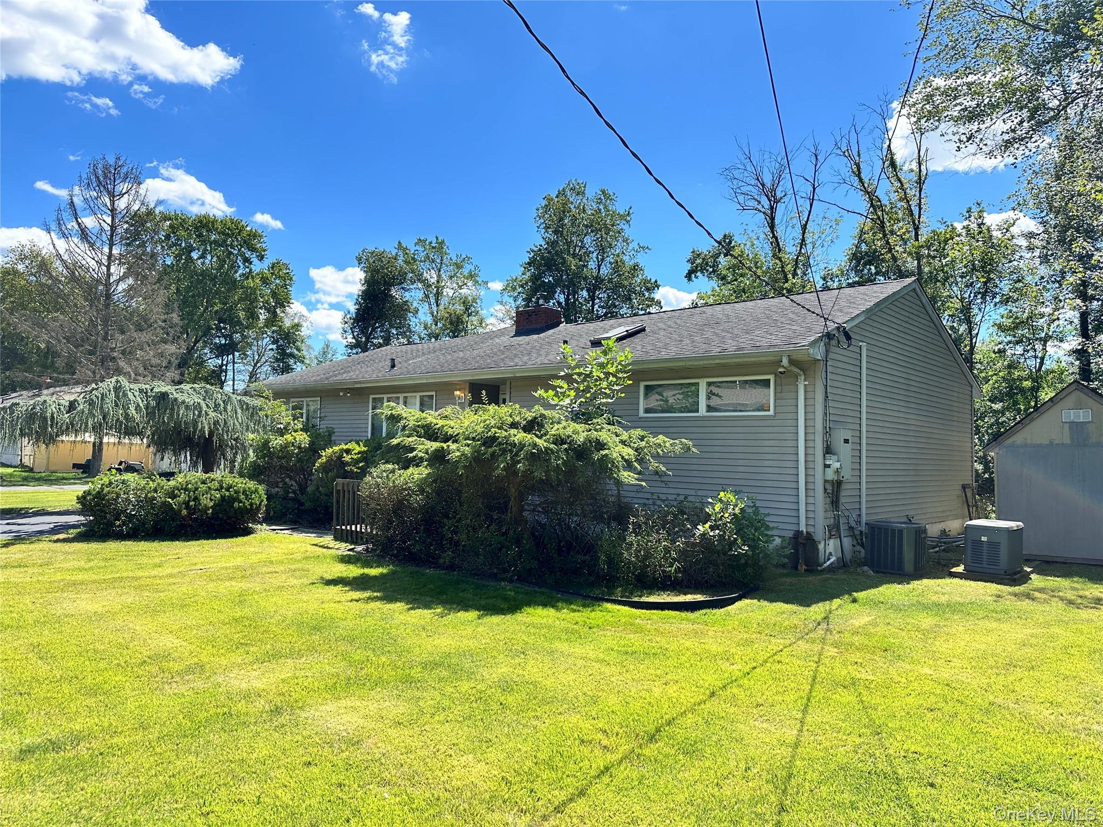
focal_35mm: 24
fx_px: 765
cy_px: 414
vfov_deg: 56.8
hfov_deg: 71.6
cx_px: 552
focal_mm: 6.86
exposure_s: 1/2028
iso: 80
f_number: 1.78
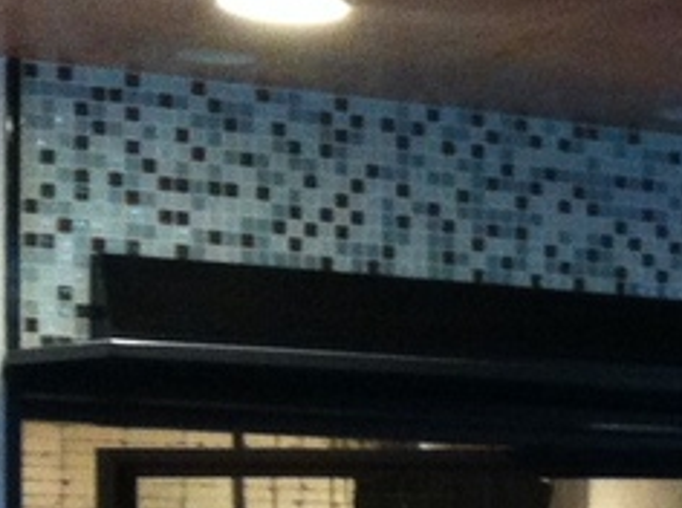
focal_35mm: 171
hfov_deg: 10.6
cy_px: 765
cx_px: 1389
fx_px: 3362
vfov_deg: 8.5
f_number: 2.8
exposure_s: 1/15
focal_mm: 3.85
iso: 250
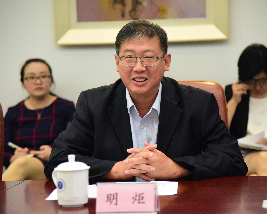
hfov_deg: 16.2
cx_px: 144
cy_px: 107
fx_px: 940
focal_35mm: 119
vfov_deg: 13.0
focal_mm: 105
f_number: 4
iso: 5600
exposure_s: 1/250
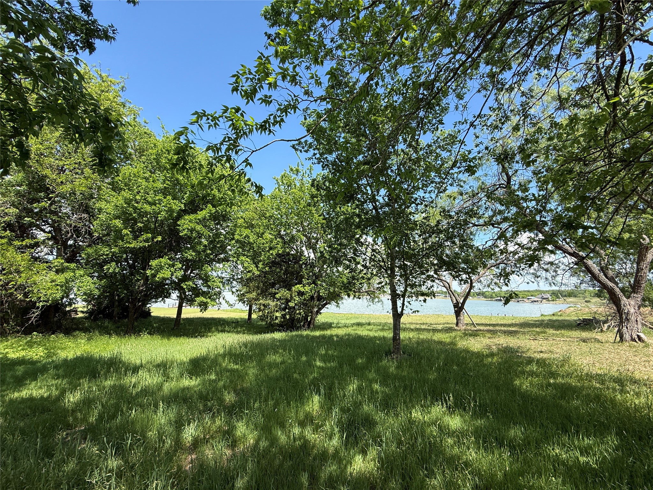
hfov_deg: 102.1
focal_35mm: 14
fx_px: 264
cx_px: 326
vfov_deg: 85.7
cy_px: 245
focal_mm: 2.22
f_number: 2.2
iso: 50
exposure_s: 1/726
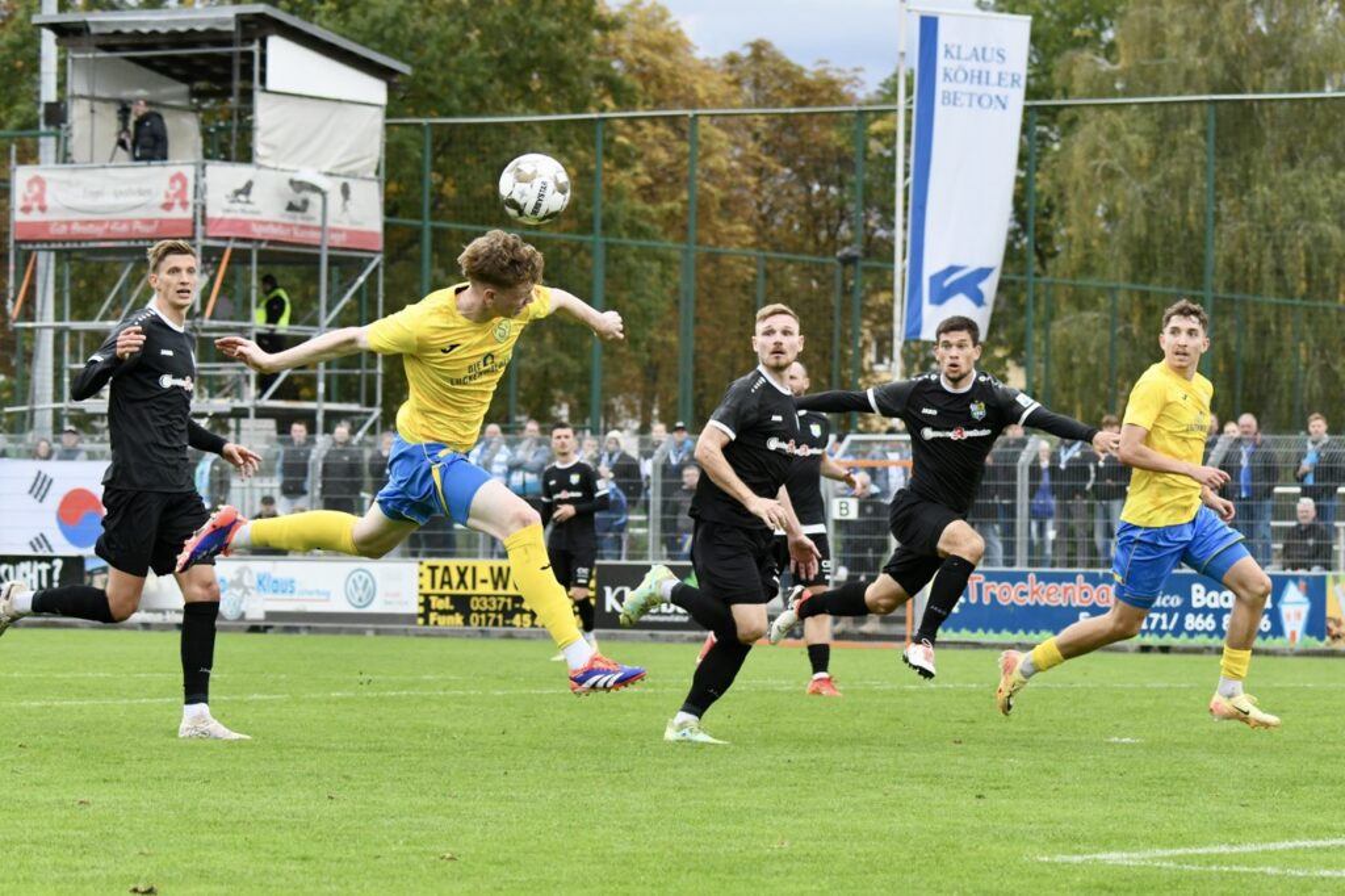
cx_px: 672
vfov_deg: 15.2
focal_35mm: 90
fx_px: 3361
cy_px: 448
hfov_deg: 22.6
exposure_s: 1/1600
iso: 2500
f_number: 4.5
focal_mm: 90
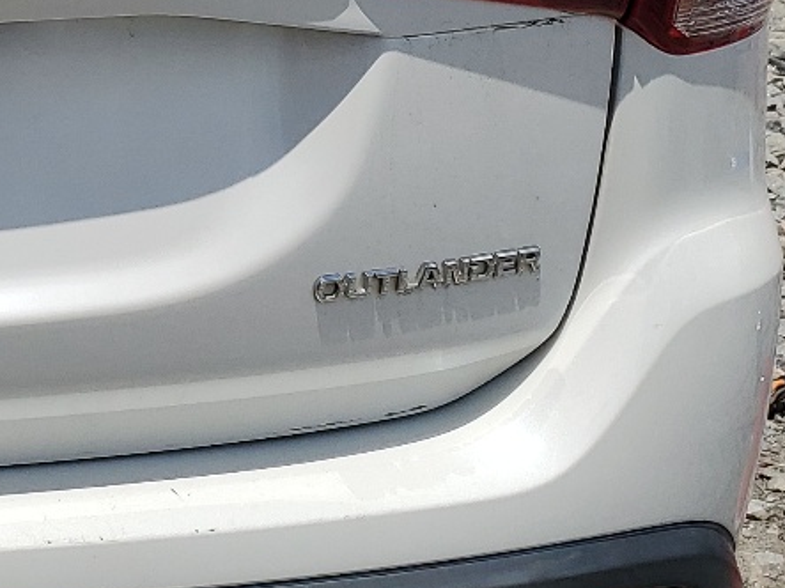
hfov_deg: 19.2
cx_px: -255
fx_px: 2131
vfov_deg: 15.6
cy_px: 143
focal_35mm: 94
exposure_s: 1/10000
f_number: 1.5
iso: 50
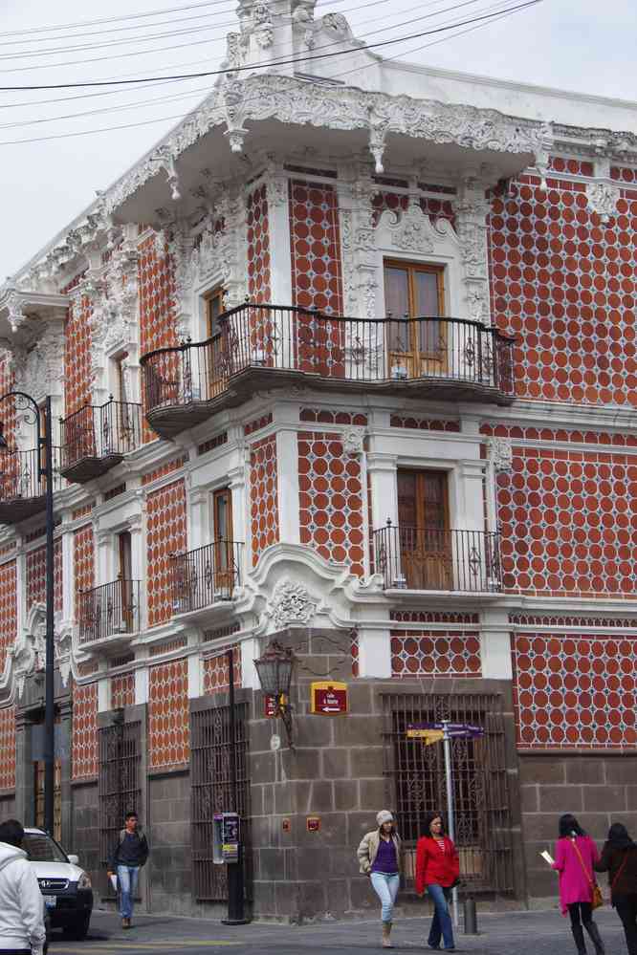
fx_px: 1911
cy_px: 478
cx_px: 318
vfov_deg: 28.1
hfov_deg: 18.9
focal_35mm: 72
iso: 200
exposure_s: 1/80
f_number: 11
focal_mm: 47.5
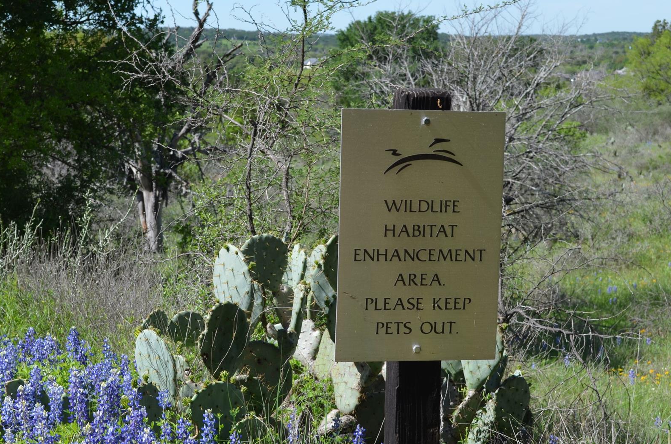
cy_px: 226
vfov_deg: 20.5
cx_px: 276
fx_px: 1227
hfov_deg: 30.5
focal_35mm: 66
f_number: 8
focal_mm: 34
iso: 110
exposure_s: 1/250
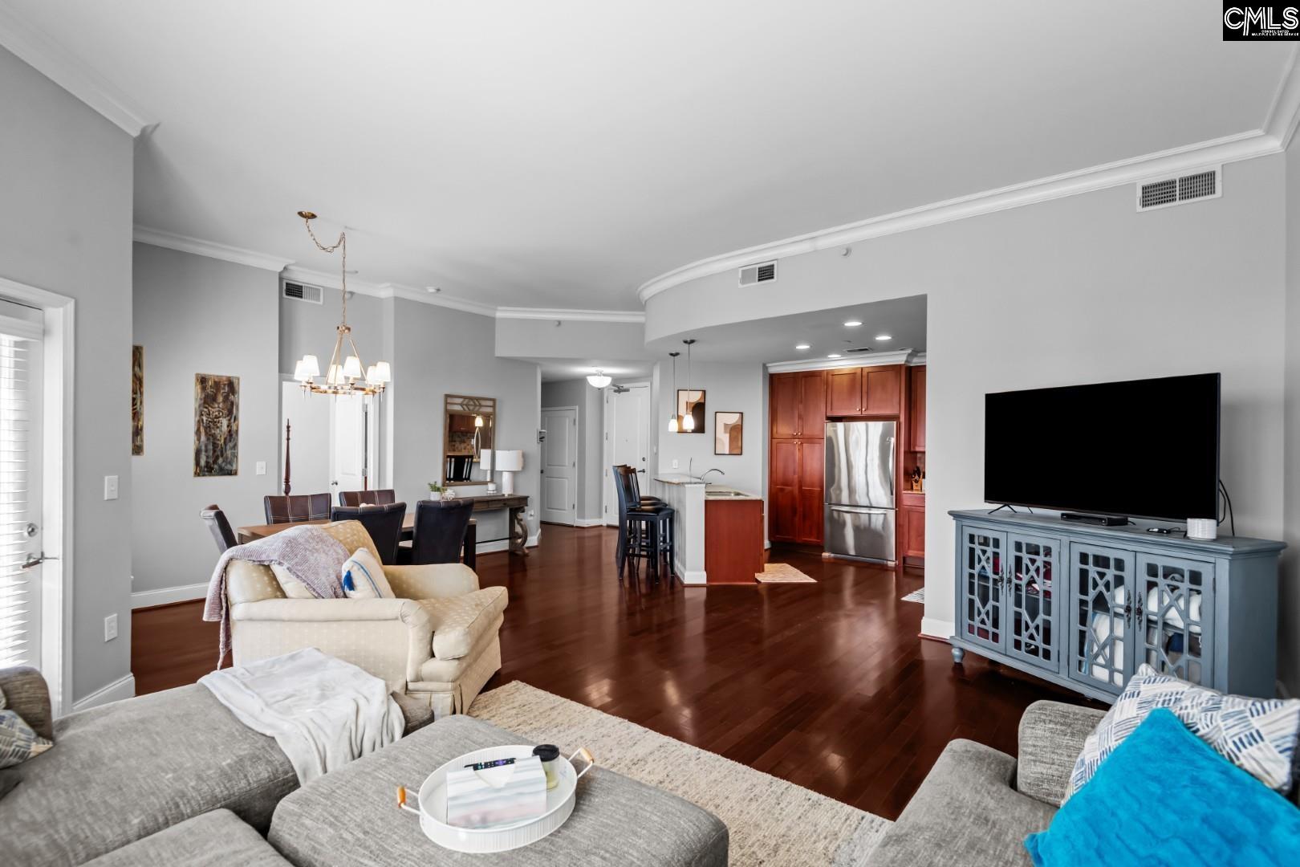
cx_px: 650
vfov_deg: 73.7
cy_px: 434
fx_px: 578
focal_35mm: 16
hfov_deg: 96.7
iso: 400
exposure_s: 1/4
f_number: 7.1
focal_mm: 16
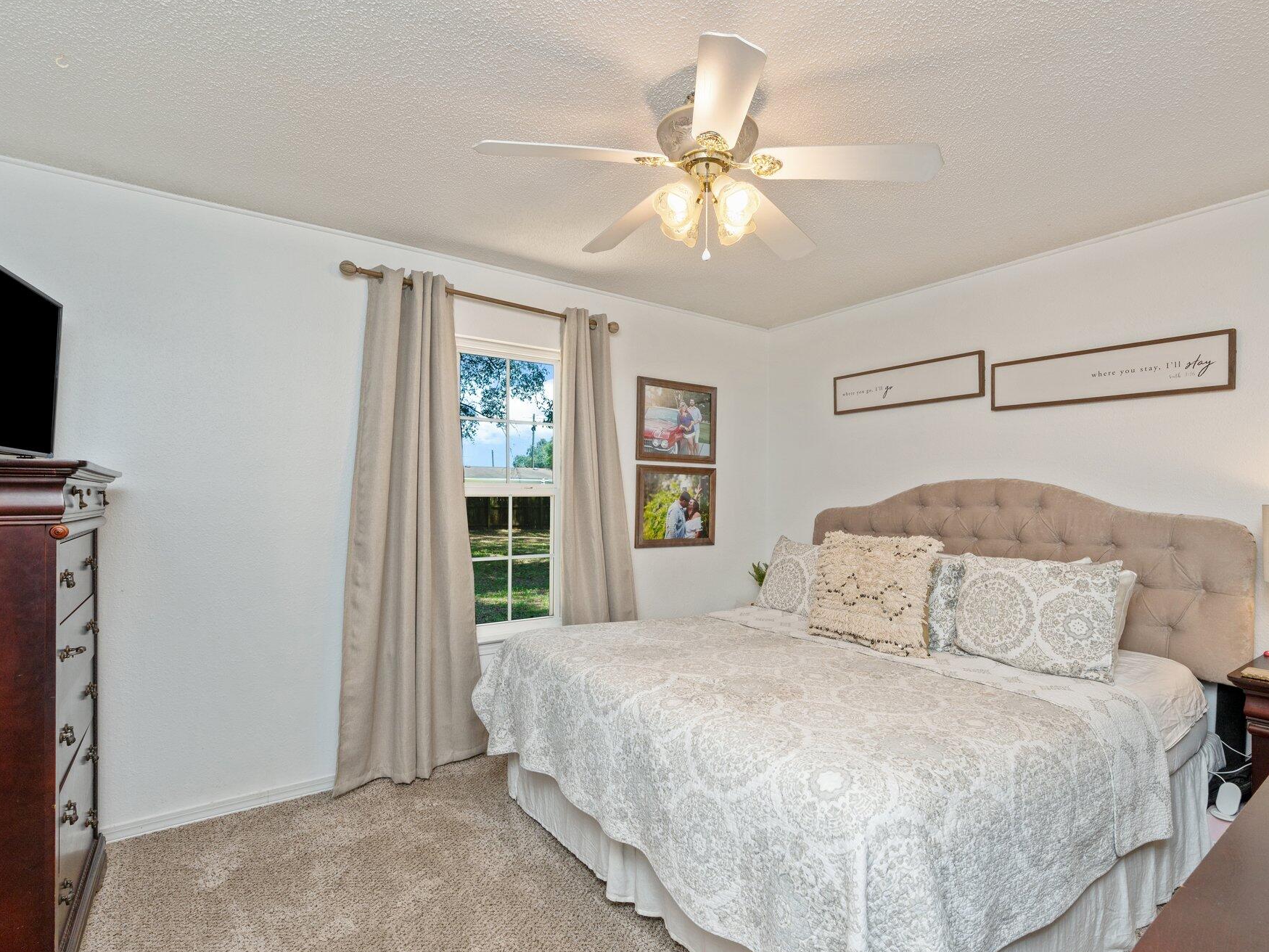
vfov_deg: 71.6
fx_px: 660
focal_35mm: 18
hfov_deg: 87.5
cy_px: 488
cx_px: 694
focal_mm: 16
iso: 320
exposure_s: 1/30
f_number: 9
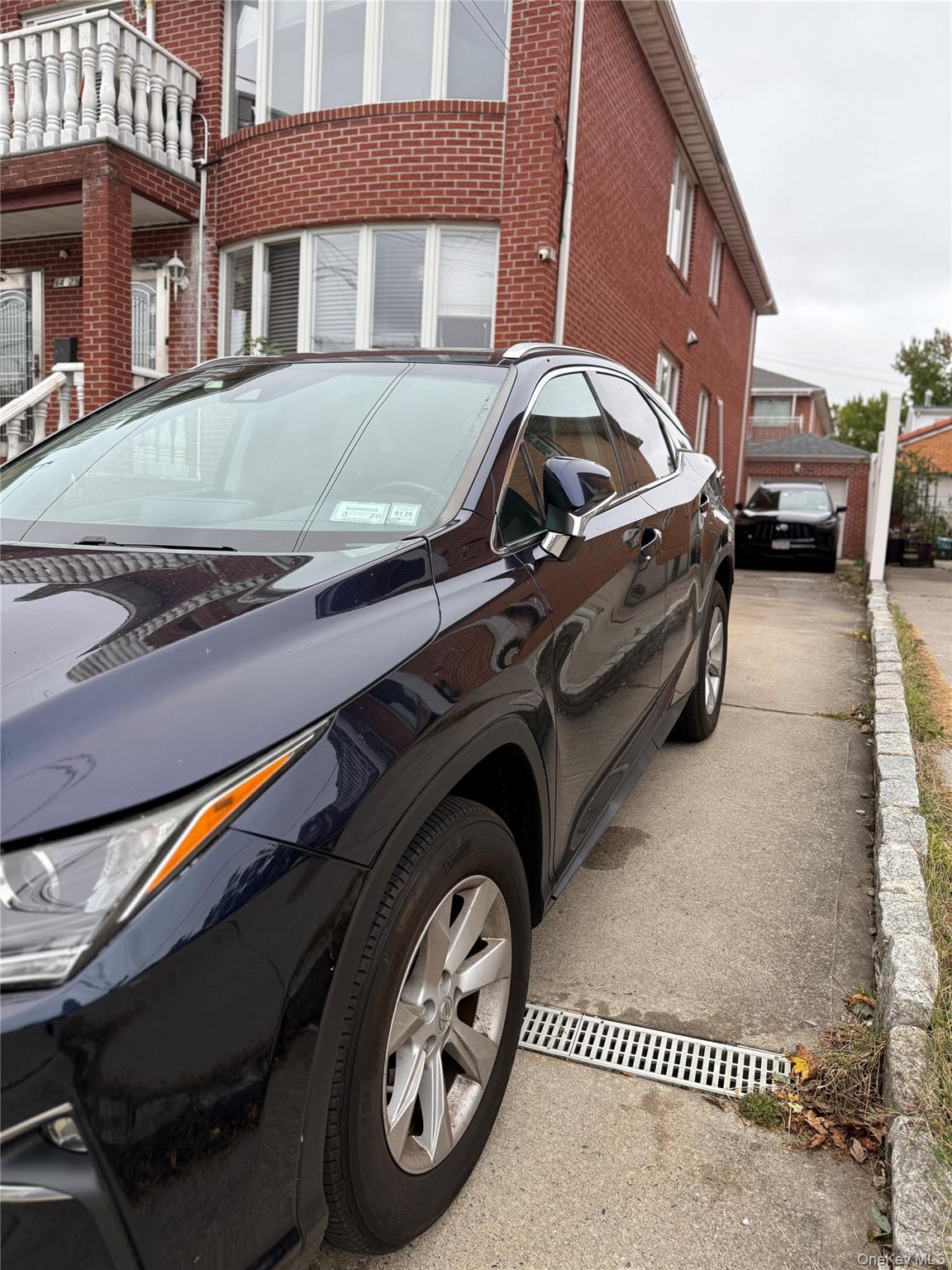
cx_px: 476
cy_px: 635
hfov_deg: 56.8
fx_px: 880
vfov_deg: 71.6
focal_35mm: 24
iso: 100
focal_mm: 6.76
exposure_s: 1/445
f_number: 1.78
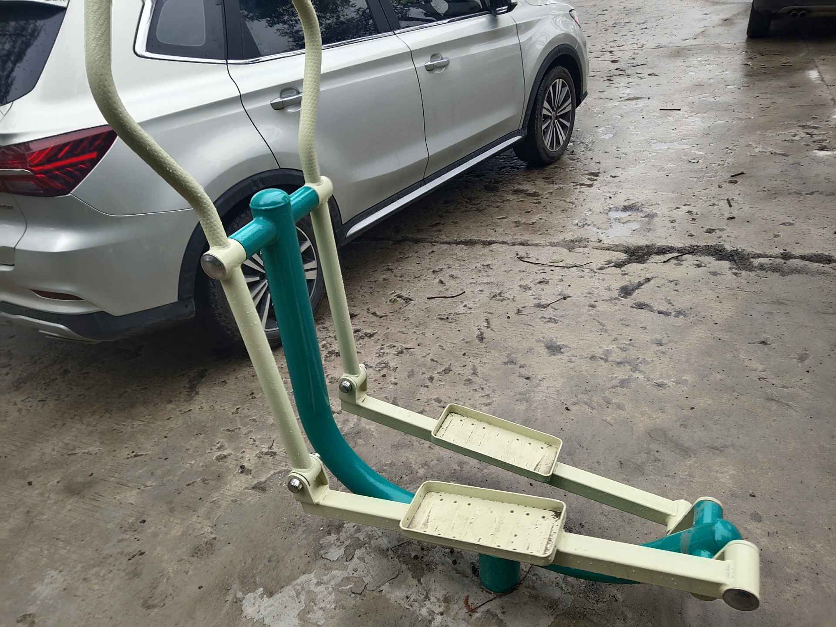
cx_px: 418
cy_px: 314
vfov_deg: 46.8
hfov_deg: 60.0
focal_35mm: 30
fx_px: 725
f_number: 1.79
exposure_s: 1/1853
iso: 50
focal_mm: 4.35
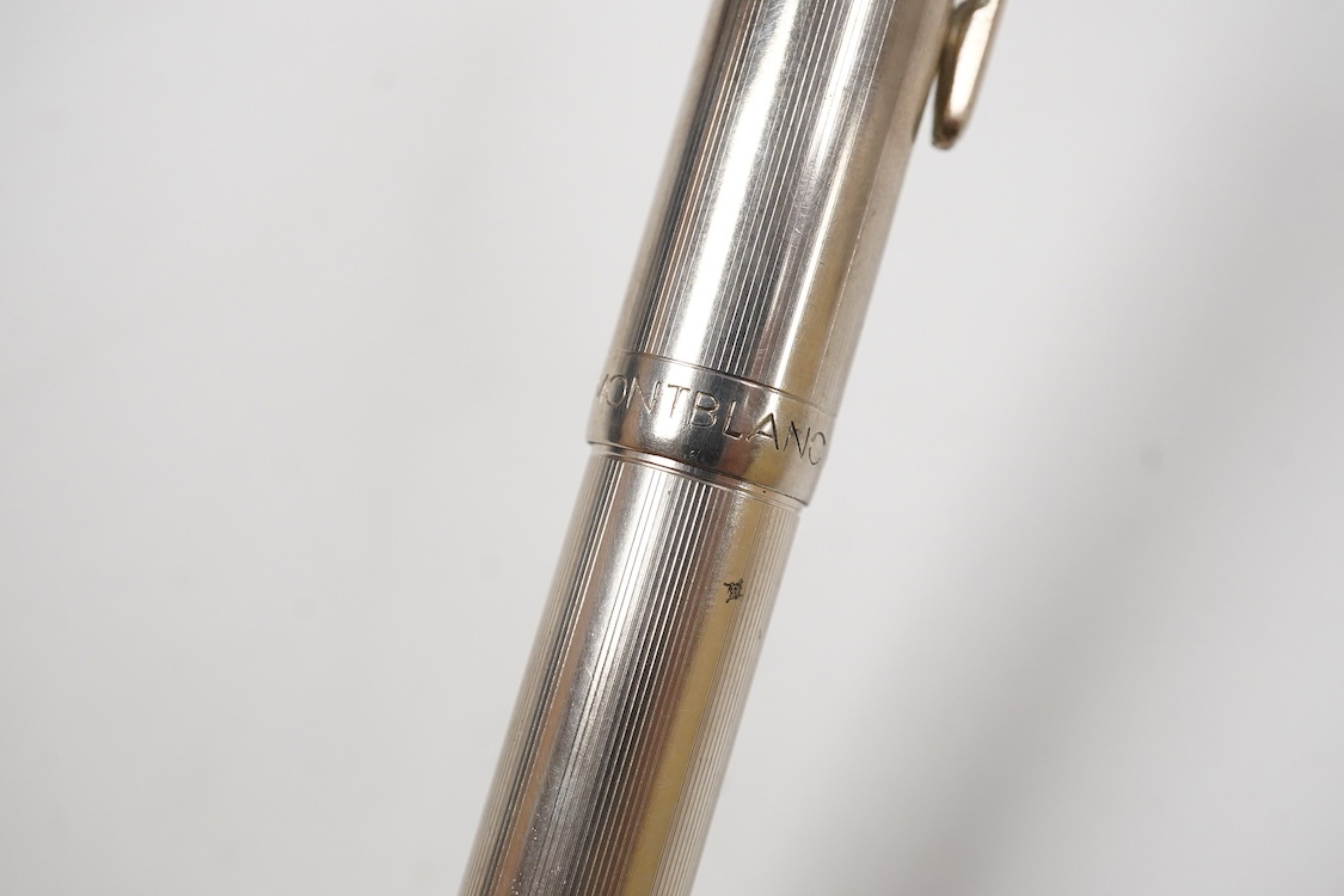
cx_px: 672
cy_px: 448
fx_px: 1680
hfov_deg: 43.6
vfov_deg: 29.9
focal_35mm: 45
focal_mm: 30
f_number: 11
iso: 2500
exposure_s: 1/200
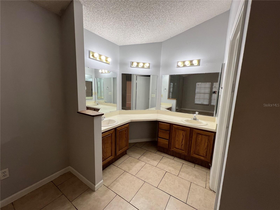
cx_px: 140
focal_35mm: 13
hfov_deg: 106.2
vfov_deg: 89.9
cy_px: 105
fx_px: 105
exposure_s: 1/120
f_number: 1.8
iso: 80
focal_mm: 1.57
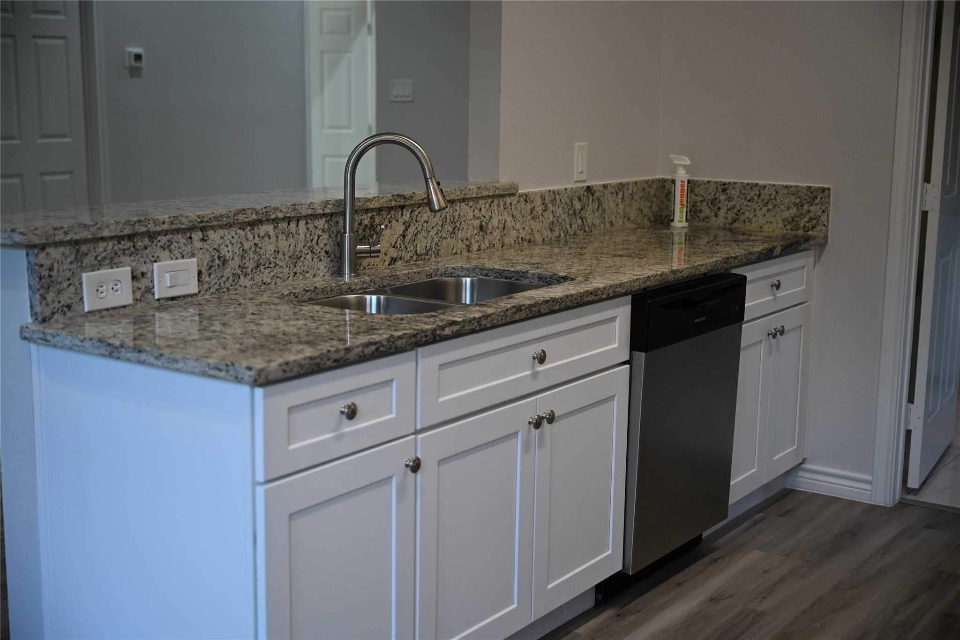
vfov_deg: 28.1
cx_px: 480
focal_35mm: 48
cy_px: 320
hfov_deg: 41.1
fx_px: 1280
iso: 400
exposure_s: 1/200
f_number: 2.8
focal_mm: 48
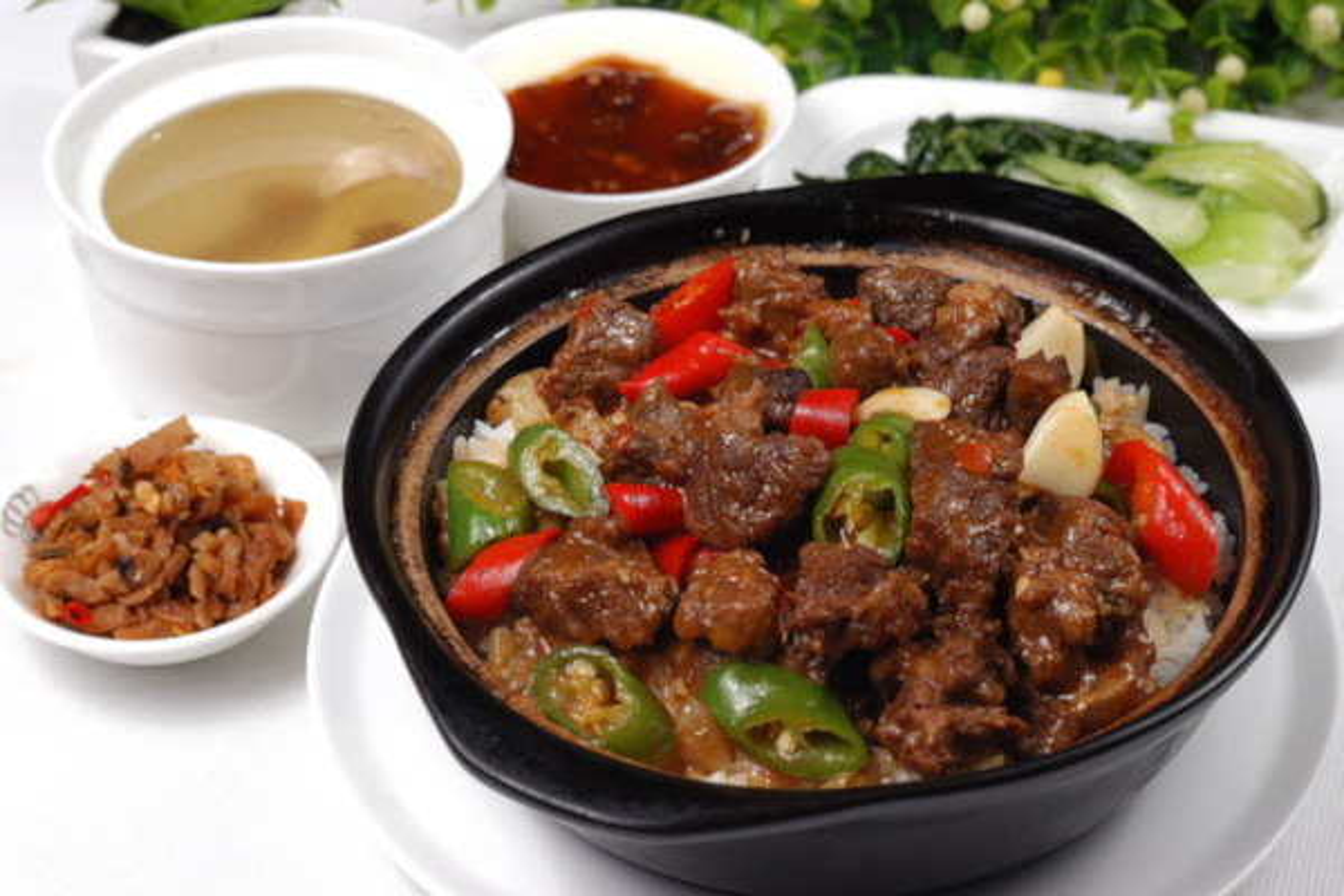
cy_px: 448
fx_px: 2800
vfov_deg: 18.2
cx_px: 672
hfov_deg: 27.0
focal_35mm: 75
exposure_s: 1/160
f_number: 9
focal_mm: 50
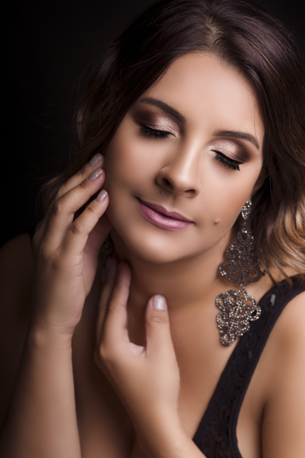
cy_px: 217
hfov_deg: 13.8
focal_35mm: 99
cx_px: 176
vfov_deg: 20.6
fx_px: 1258
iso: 50
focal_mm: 85
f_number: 4.5
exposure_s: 1/200
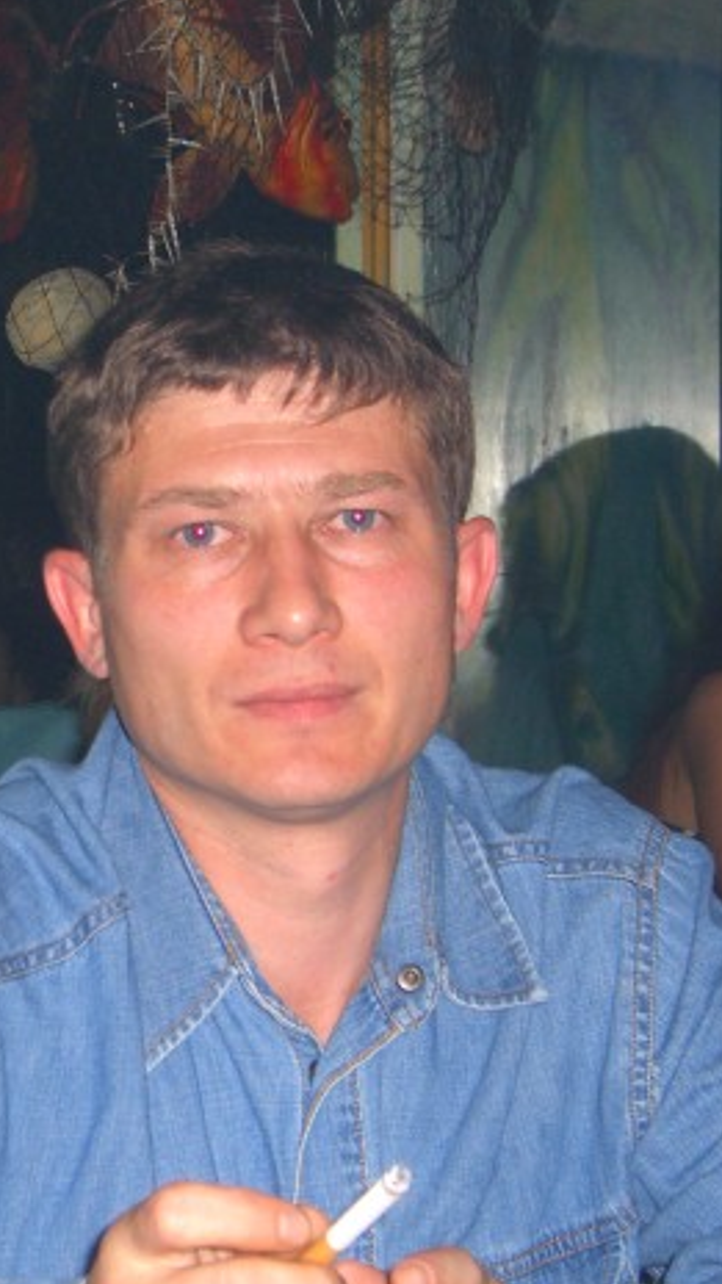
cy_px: 772
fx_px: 3642
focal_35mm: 107
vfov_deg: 20.0
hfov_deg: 11.2
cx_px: 28
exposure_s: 1/60
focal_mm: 11.8
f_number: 3.6
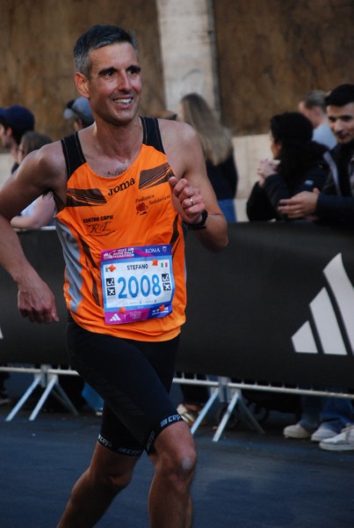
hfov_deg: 6.8
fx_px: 2971
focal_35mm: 202
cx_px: 177
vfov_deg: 10.1
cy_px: 264
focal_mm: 135
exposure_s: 1/500
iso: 1000
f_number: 5.6
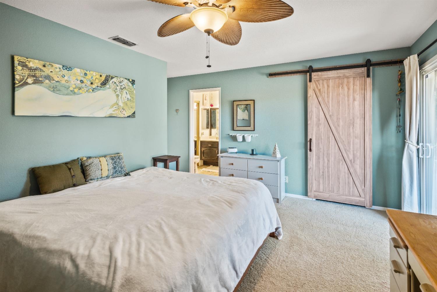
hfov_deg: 93.3
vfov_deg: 70.4
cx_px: 218
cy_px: 146
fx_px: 206
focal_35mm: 17
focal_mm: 17
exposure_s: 1
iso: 100
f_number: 8
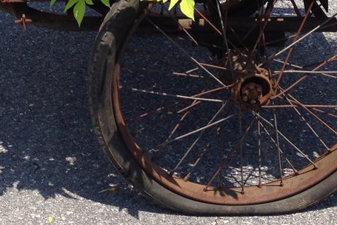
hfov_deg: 16.2
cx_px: -26
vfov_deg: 10.7
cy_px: -135
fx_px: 1152
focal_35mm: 123
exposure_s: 1/1391
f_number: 2.4
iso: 50
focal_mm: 4.13
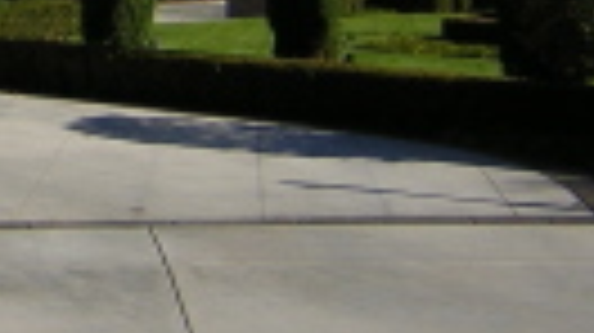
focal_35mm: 119
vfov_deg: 9.7
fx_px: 1873
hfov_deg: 16.6
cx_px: -261
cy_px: -243
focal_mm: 4.7
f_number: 5.2
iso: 100
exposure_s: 1/531
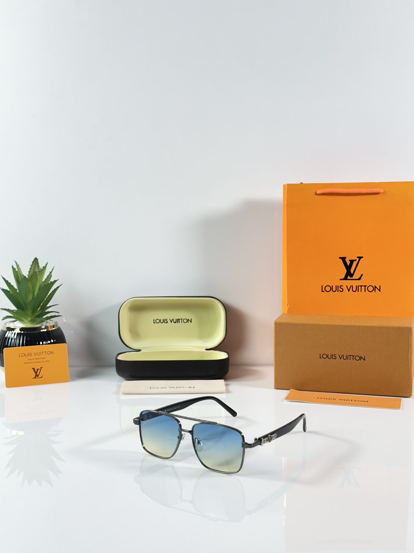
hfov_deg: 30.3
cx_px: 207
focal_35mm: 48
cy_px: 276
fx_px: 765
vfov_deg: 39.7
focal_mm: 6.86
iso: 80
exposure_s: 1/100
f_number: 1.78
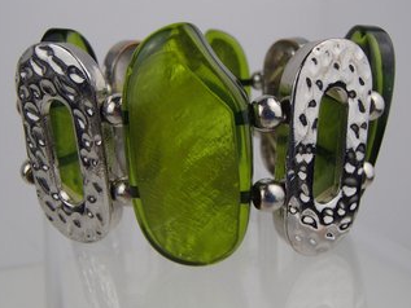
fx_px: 475
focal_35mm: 40
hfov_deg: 46.8
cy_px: 159
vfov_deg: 36.0
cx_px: 207
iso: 160
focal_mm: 6.64
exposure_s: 1/160
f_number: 4.7
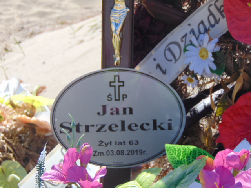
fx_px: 1189
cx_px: 126
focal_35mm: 164
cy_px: 94
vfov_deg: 9.1
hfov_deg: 12.0
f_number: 4
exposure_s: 1/500
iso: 80
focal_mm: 29.5
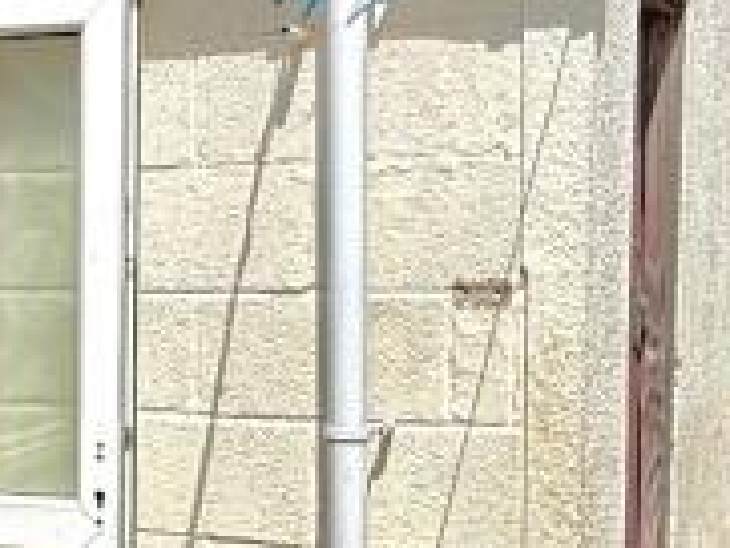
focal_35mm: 79
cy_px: 387
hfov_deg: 23.4
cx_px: -40
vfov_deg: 18.6
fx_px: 1667
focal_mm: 2.22
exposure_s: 1/3460
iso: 50
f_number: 2.2
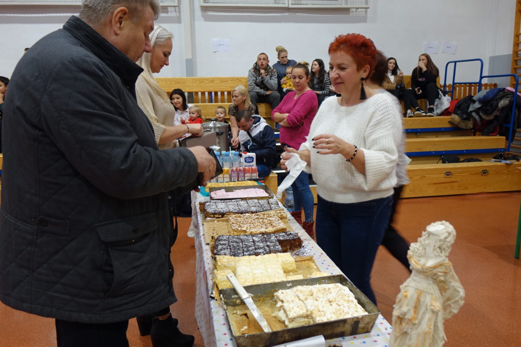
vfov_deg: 45.0
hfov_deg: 63.7
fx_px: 420
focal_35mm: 29
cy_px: 174
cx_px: 260
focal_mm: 10.7
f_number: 2.8
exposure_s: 1/30
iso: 400
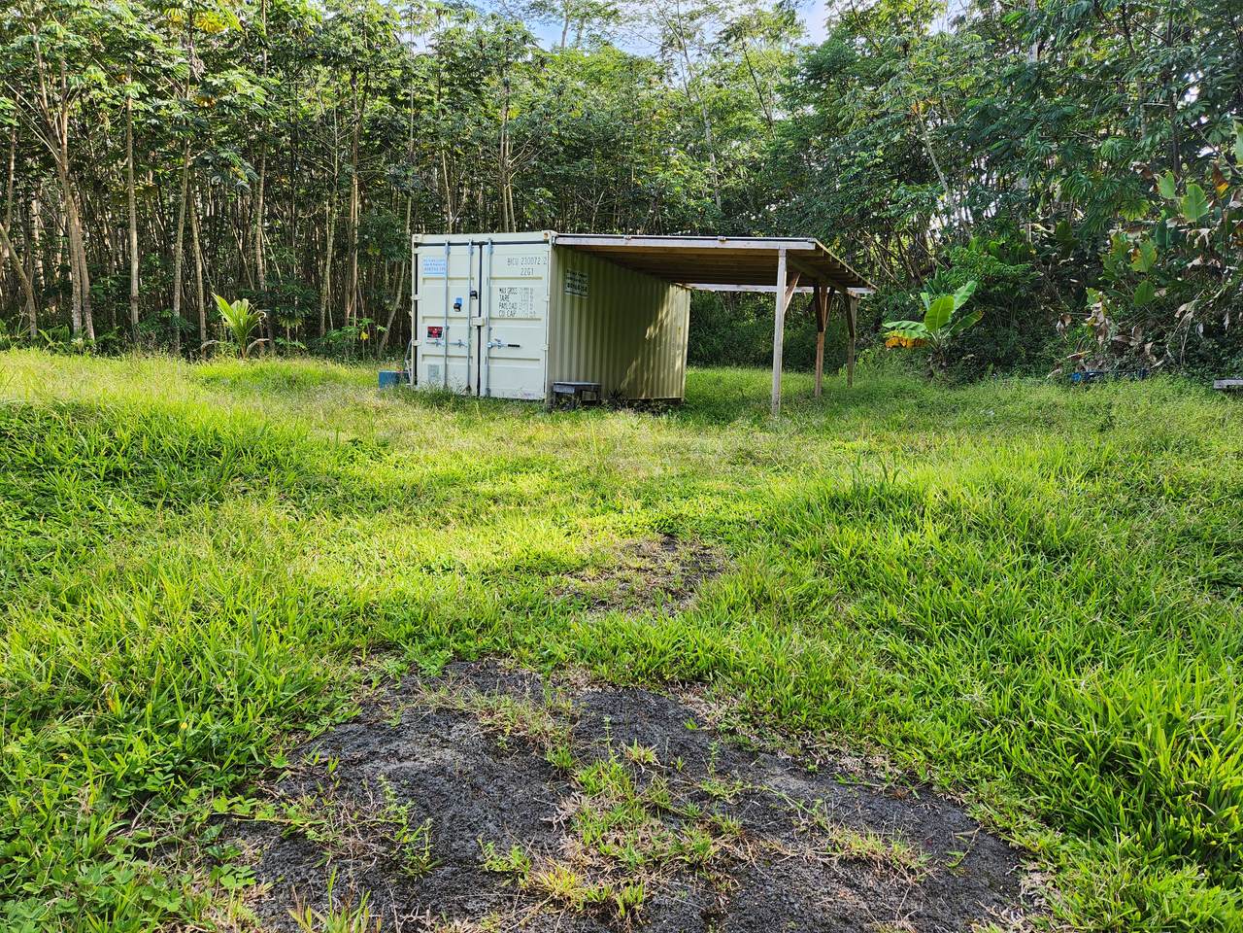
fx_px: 826
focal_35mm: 23
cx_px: 622
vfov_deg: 58.9
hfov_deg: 73.9
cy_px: 466
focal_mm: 5.4
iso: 20
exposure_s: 1/248
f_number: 1.8
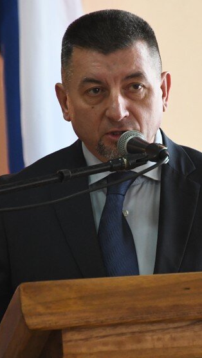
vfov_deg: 3.0
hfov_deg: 1.7
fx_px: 6759
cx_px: 144
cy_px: 179
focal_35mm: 710
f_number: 5.6
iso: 4000
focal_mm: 300
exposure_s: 1/100
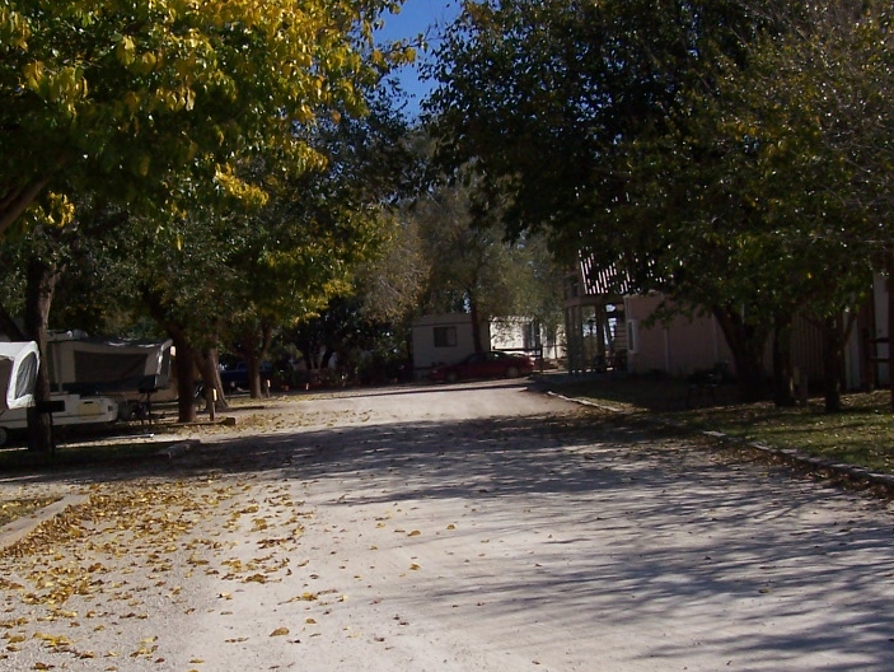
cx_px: 318
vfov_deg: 25.2
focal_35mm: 58
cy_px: 425
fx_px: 1499
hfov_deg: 33.0
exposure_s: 1/750
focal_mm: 5.6
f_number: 5.6
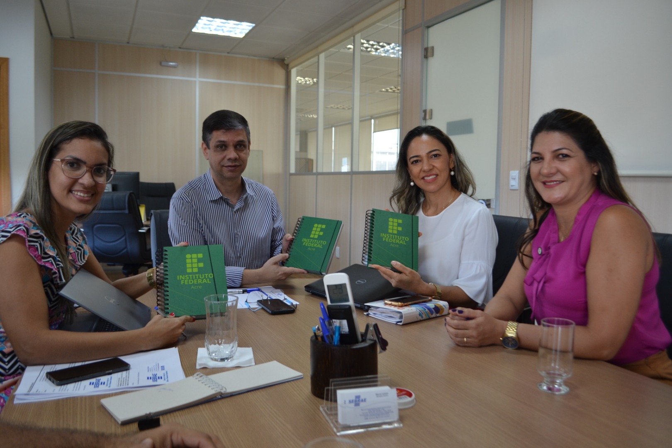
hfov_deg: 67.4
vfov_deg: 47.9
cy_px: 224
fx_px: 504
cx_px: 336
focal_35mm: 27
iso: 400
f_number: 3.5
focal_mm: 18
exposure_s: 1/50
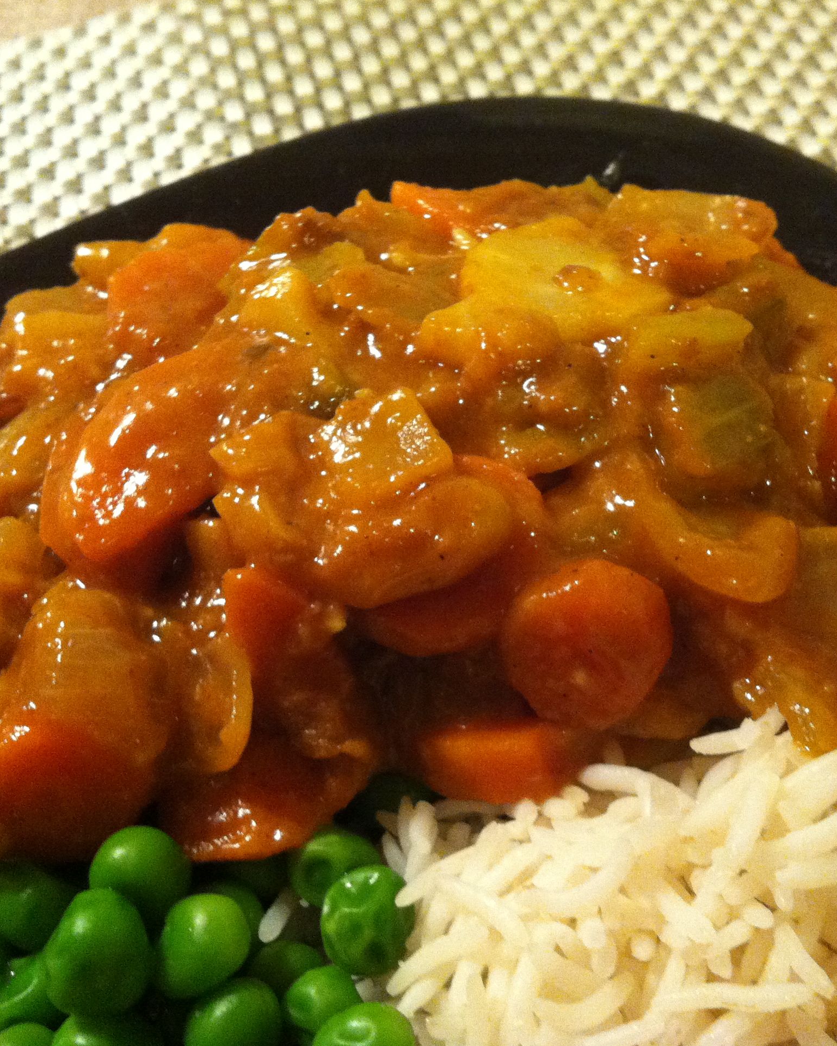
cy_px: 524
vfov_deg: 40.3
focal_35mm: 46
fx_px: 1424
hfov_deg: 32.7
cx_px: 444
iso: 500
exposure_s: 1/15
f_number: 2.8
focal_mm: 3.85
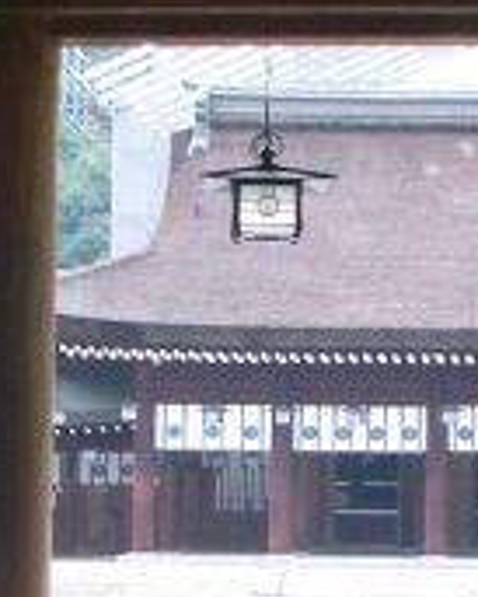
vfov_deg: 12.7
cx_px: 387
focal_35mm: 152
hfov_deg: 10.1
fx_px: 2686
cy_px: 340
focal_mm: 6.8
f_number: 2.8
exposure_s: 1/80
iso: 50
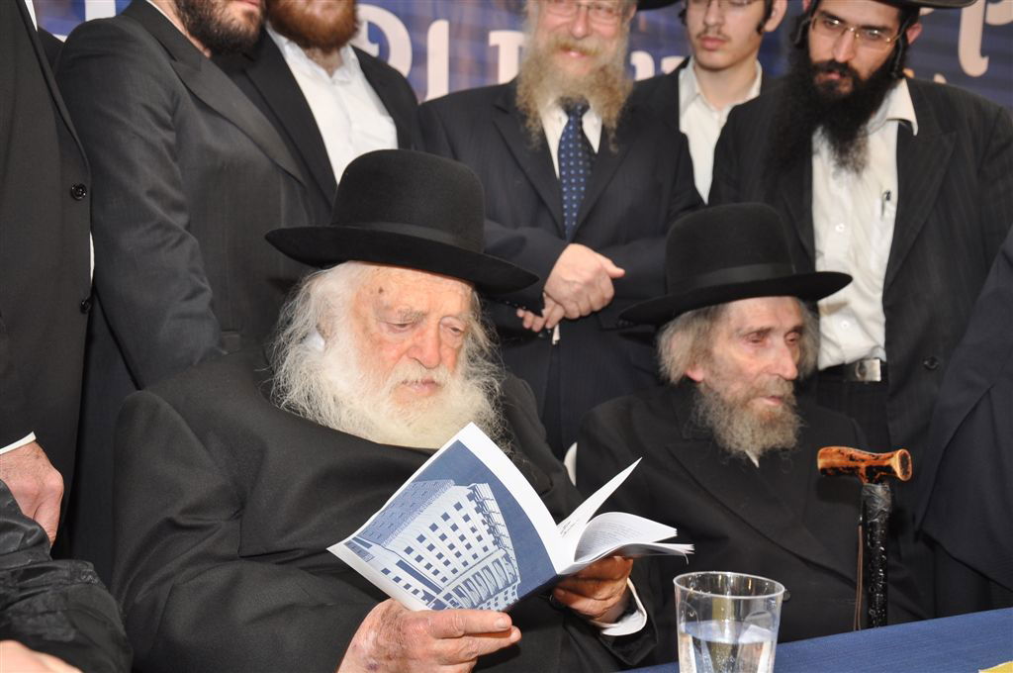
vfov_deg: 28.0
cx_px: 506
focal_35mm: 48
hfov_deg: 41.2
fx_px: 1349
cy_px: 336
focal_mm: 32
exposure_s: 1/60
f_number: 5.6
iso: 400
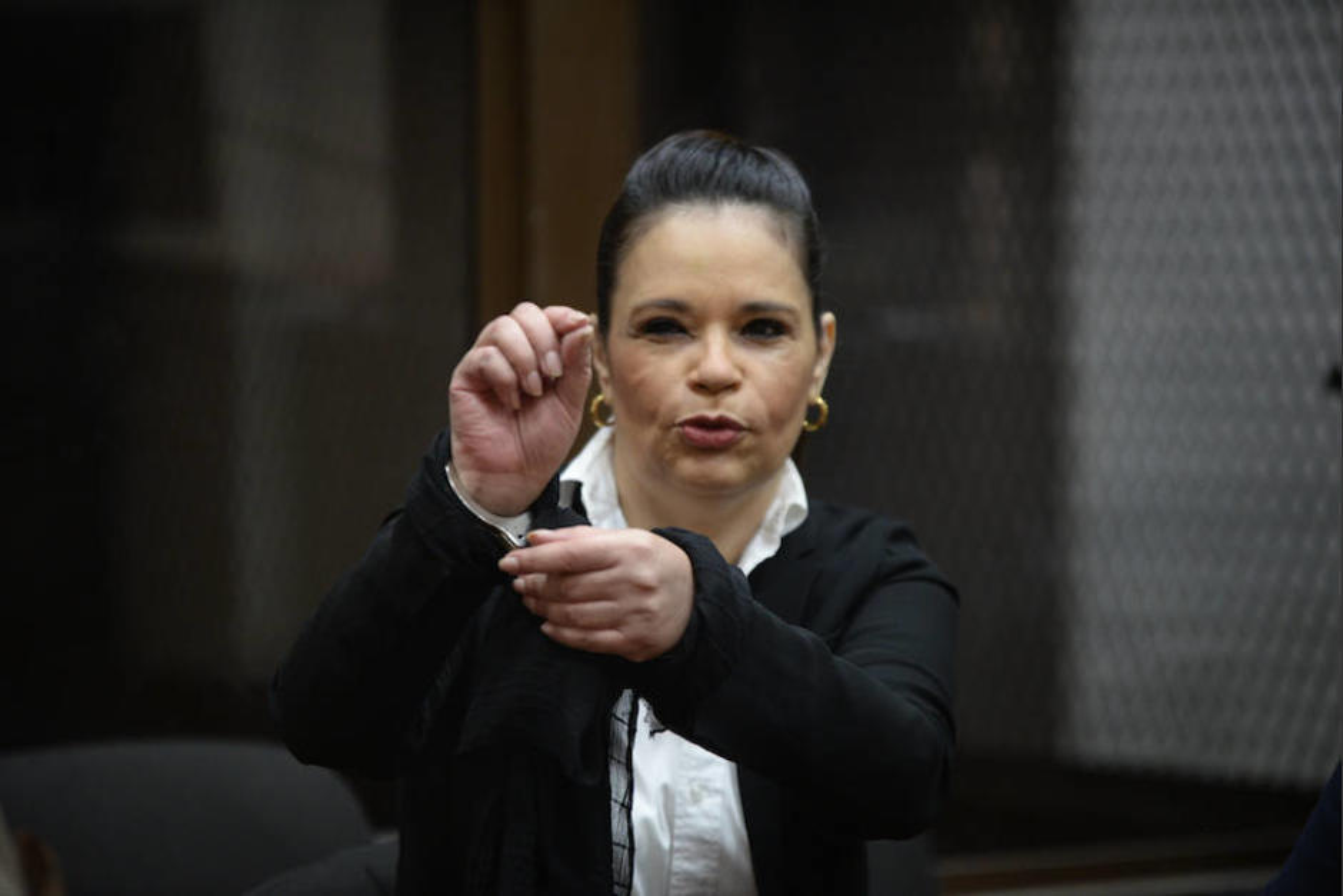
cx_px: 672
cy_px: 448
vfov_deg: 6.9
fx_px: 7462
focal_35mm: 200
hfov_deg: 10.3
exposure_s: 1/160
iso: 2000
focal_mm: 200
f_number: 2.8
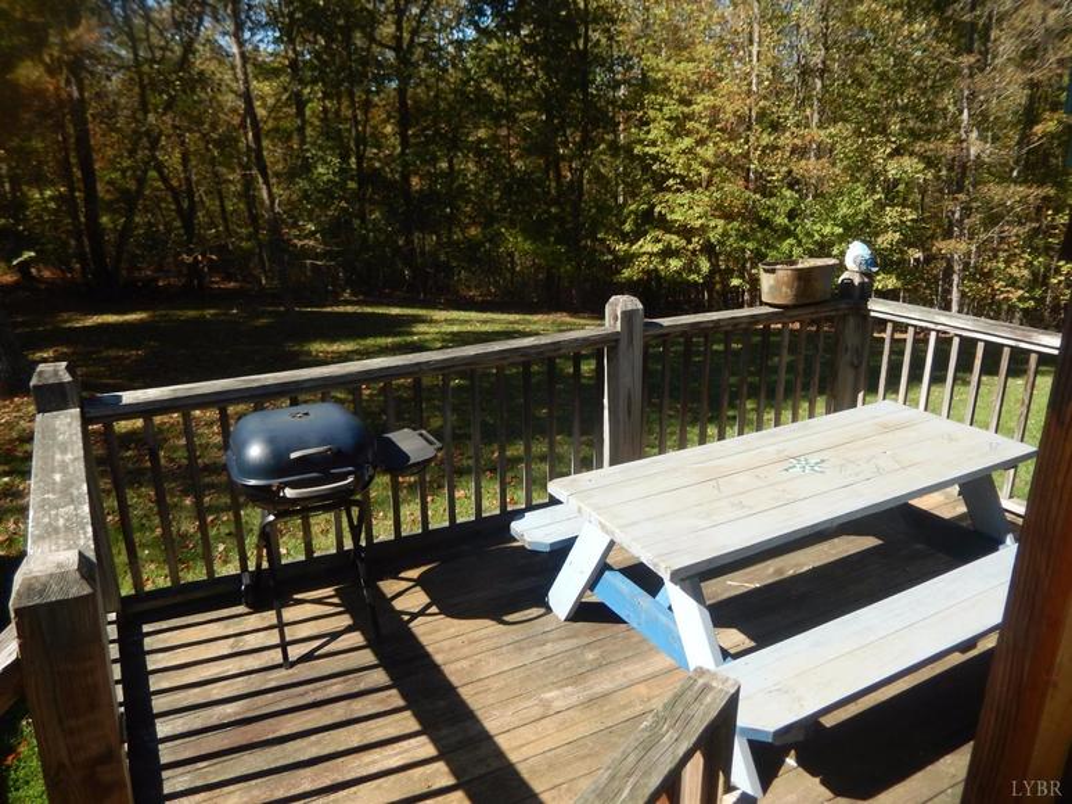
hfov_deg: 69.4
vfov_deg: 54.9
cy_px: 402
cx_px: 536
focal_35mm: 25
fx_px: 774
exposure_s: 1/640
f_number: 3.4
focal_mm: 4.5
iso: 125
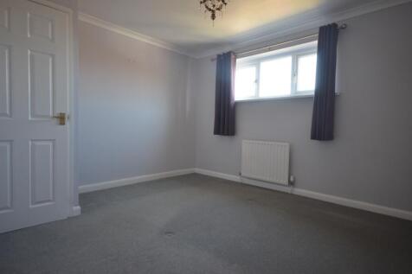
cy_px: 137
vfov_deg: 63.2
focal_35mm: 20
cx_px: 206
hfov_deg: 85.4
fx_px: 223
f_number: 4.5
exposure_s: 1/60
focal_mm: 13
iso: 720
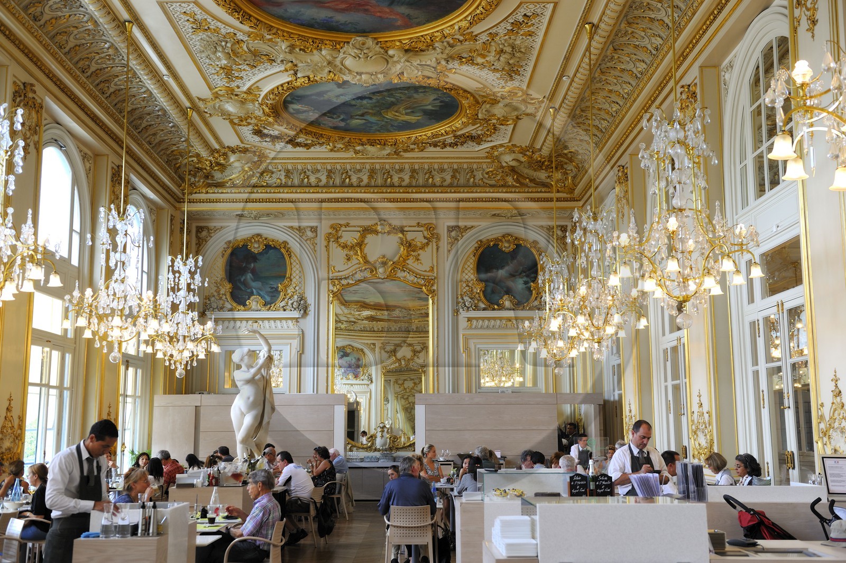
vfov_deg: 33.3
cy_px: 282
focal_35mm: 40
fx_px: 939
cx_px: 423
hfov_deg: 48.5
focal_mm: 40
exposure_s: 1/40
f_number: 4
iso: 200
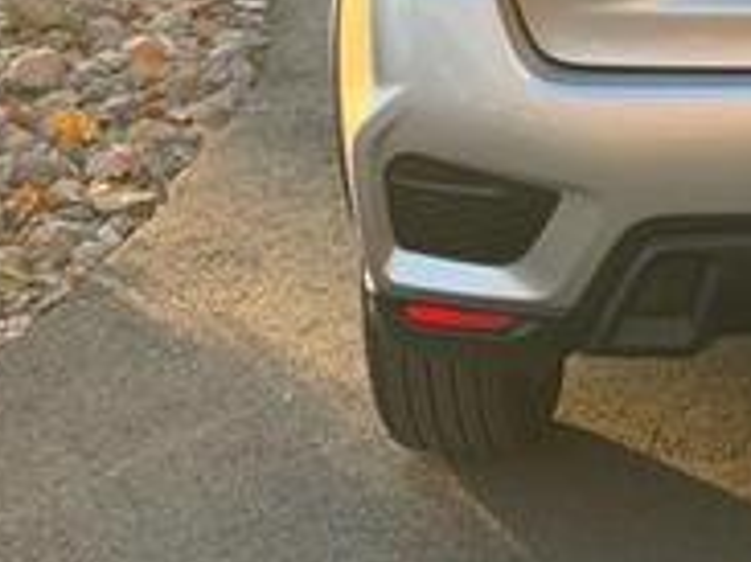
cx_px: 837
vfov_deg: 11.0
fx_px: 2862
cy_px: -94
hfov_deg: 14.6
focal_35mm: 132
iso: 80
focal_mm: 6.76
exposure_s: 1/646
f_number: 1.78
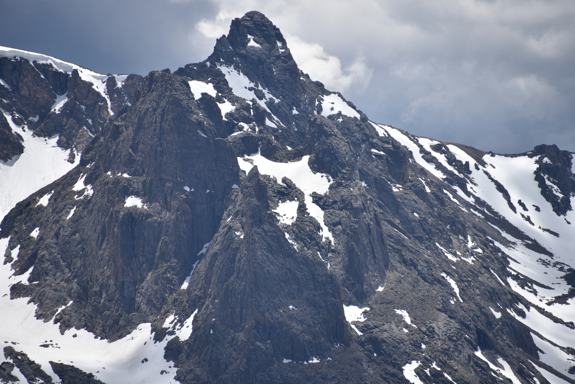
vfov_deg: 4.6
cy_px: 192
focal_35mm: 300
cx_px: 288
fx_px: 4792
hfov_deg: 6.9
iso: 100
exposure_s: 1/640
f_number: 6.3
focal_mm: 300
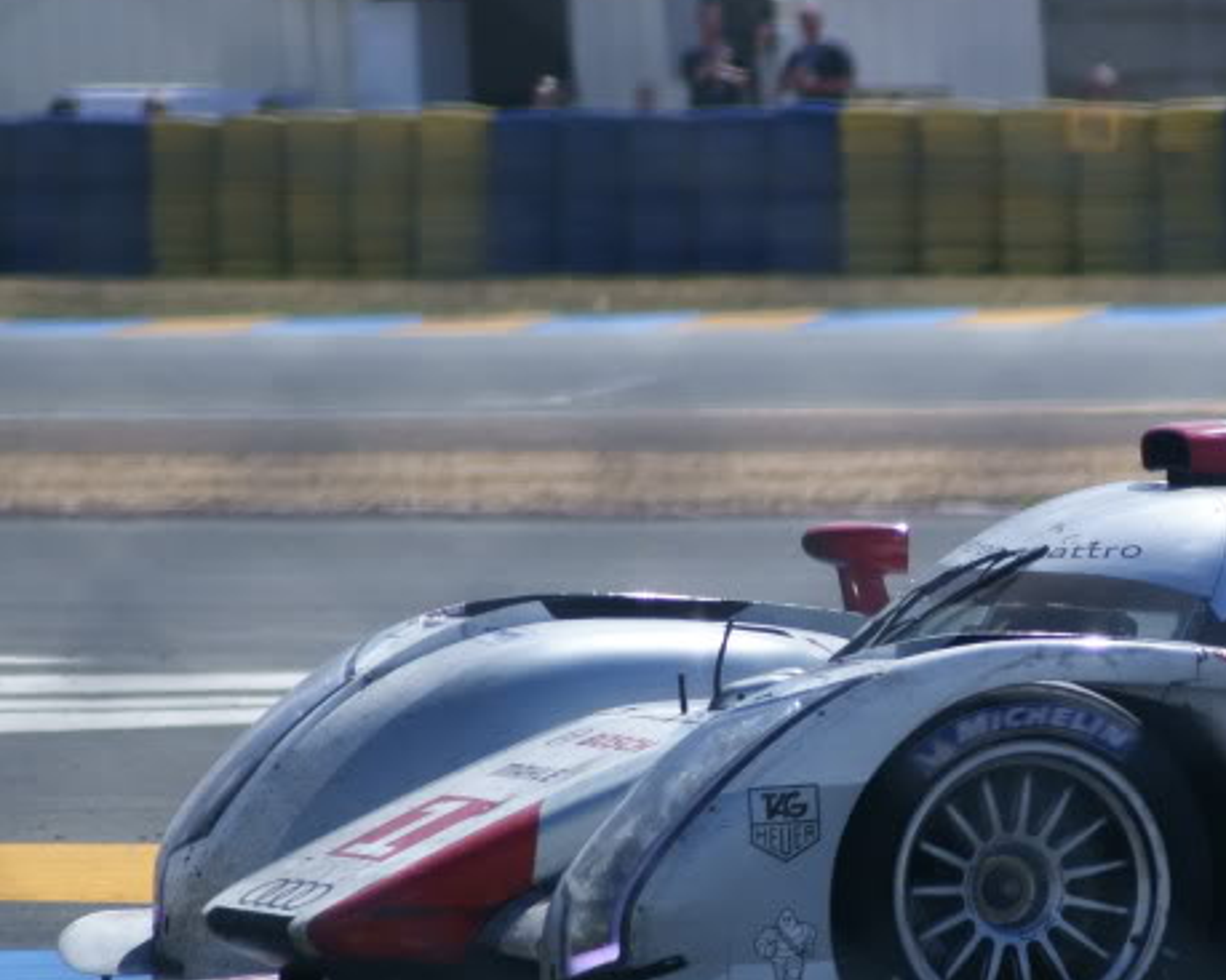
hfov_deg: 3.4
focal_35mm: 566
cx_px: 1062
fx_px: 20533
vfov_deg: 2.7
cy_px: 768
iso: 400
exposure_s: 1/4000
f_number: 4.5
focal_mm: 180
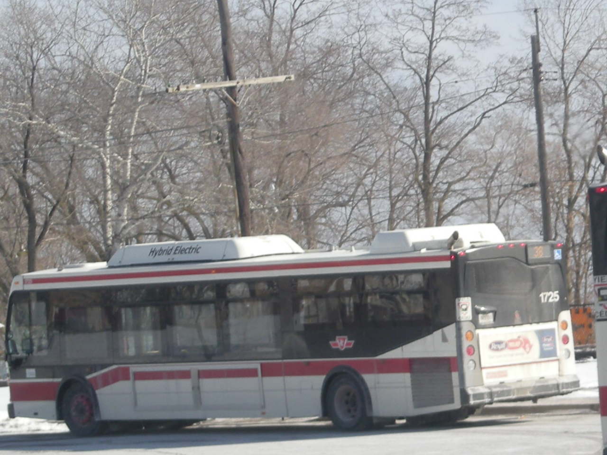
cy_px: 228
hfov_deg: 18.7
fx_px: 1841
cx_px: 304
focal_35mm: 105
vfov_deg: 14.1
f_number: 9.4
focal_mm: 17.1
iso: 64
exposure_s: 1/117
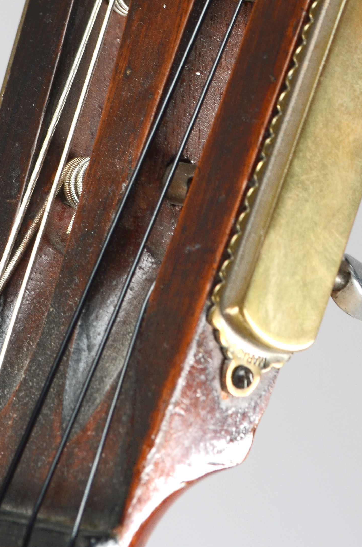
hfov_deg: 8.8
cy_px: 44
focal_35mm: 154
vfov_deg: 13.2
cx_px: 270
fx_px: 2336
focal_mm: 45
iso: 100
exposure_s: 1/80
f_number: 10
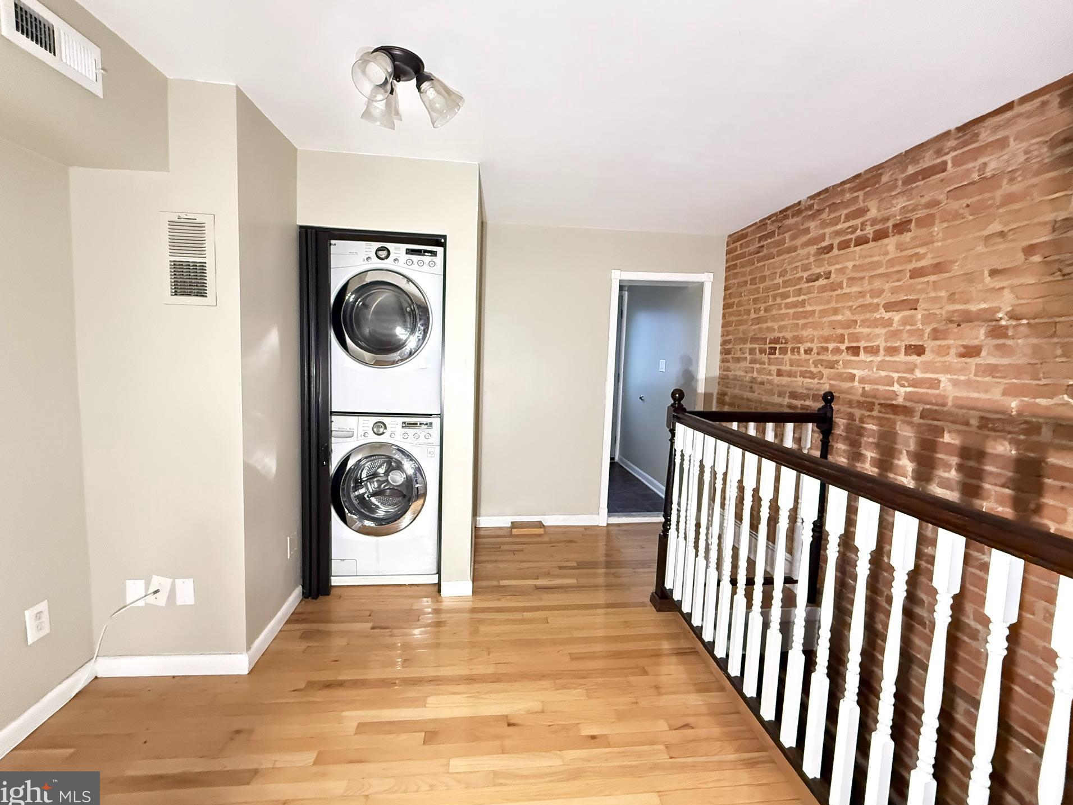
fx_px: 465
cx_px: 535
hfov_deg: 98.2
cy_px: 386
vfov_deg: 81.7
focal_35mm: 15
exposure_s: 1/60
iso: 1000
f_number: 2.2
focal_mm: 2.22
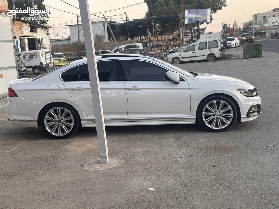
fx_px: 387
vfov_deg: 30.3
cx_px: 140
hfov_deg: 39.7
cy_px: 104
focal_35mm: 48
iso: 64
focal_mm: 6.86
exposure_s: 1/328
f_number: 1.78
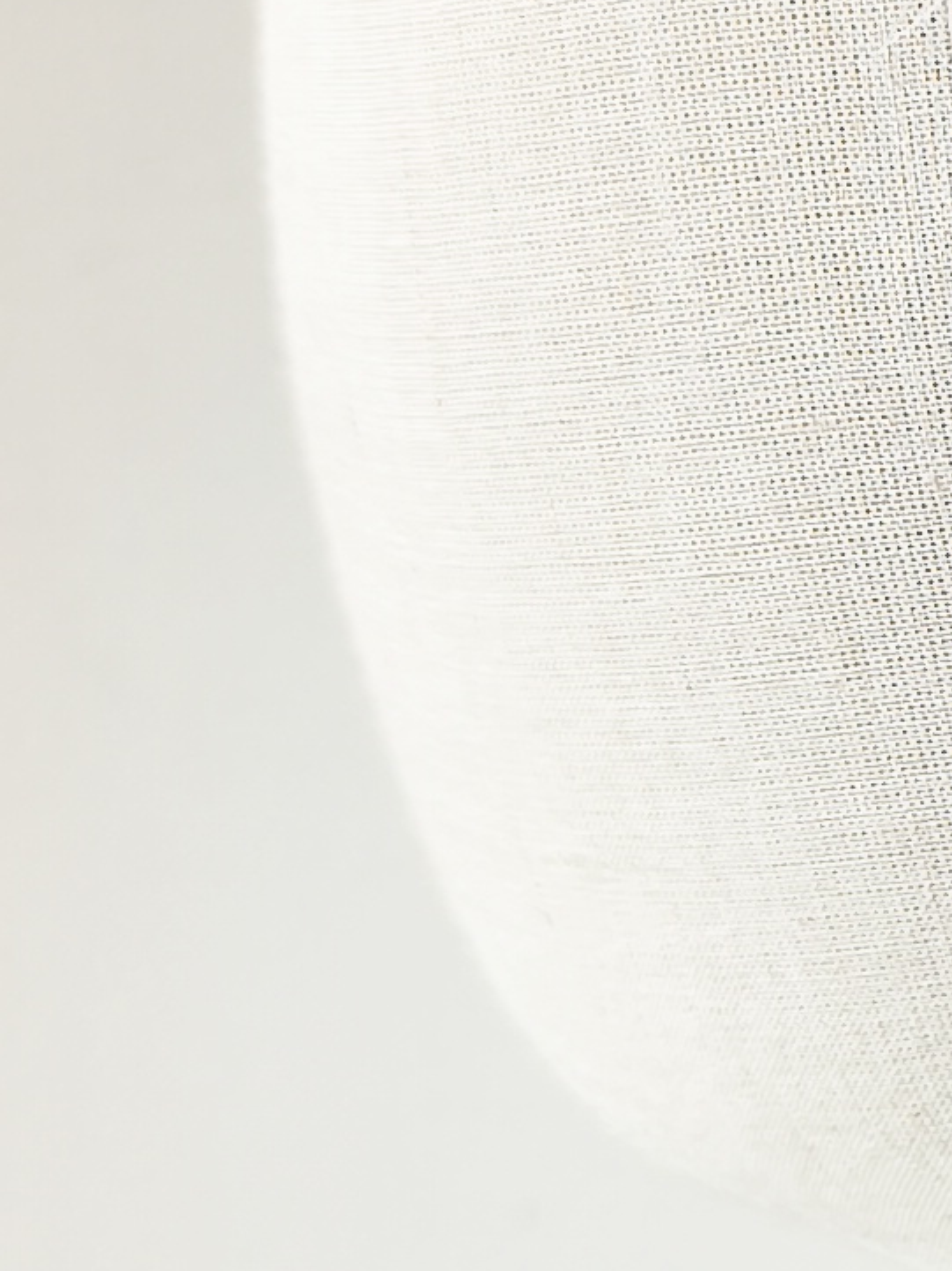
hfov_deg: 10.8
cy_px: 836
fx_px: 4770
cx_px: 1644
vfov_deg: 15.1
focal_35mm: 130
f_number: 1.65
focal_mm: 6.14
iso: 50
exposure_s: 1/30
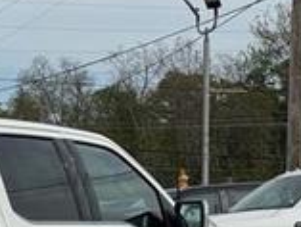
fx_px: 1340
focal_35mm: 154
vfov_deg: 9.5
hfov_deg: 12.2
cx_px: -144
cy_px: 306
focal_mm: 6.76
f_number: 1.78
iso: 64
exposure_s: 1/6410
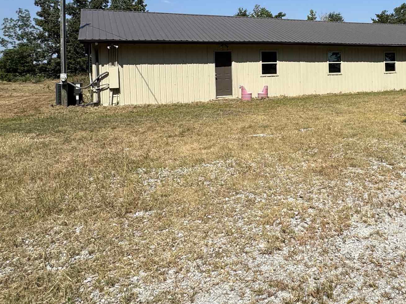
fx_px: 387
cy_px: 78
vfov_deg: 41.7
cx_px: 313
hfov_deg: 52.5
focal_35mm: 33
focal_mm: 2.22
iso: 40
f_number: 2.2
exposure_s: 1/2342
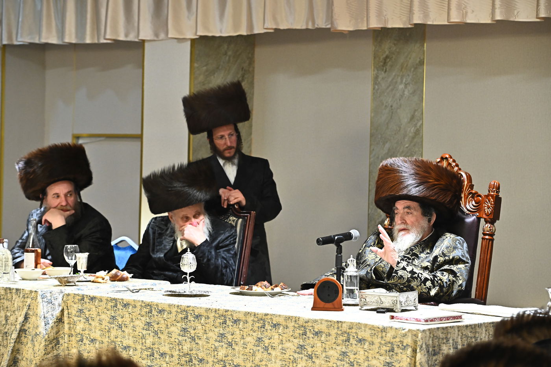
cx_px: 276
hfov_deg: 20.0
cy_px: 184
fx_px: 1560
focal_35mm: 102
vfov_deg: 13.4
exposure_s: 1/200
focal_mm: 102
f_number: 5.6
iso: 3200
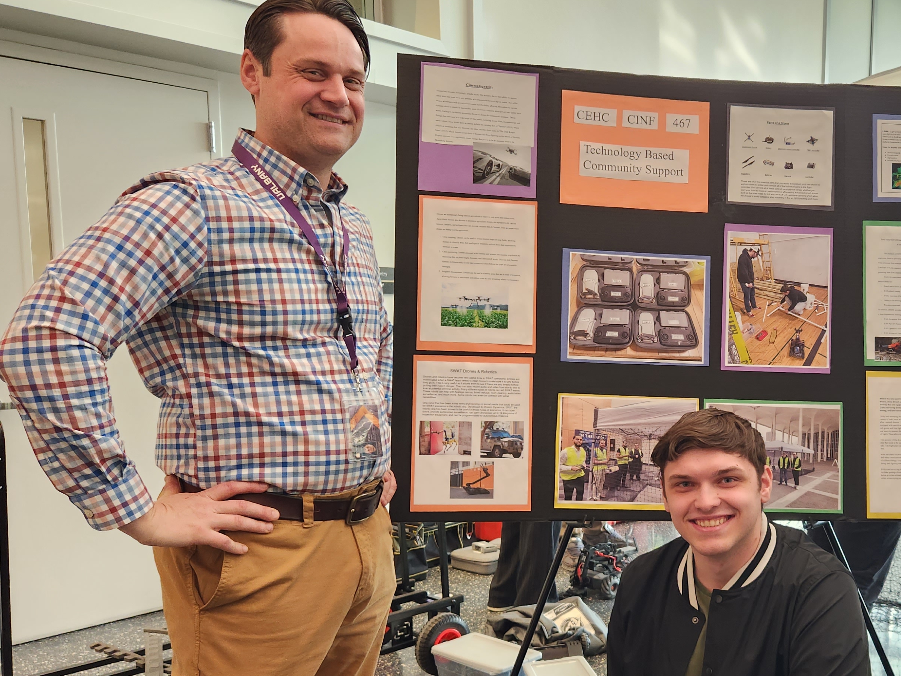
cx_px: 659
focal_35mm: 38
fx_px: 989
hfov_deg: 47.4
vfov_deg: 37.5
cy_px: 417
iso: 200
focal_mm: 5.4
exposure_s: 1/180
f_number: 1.8
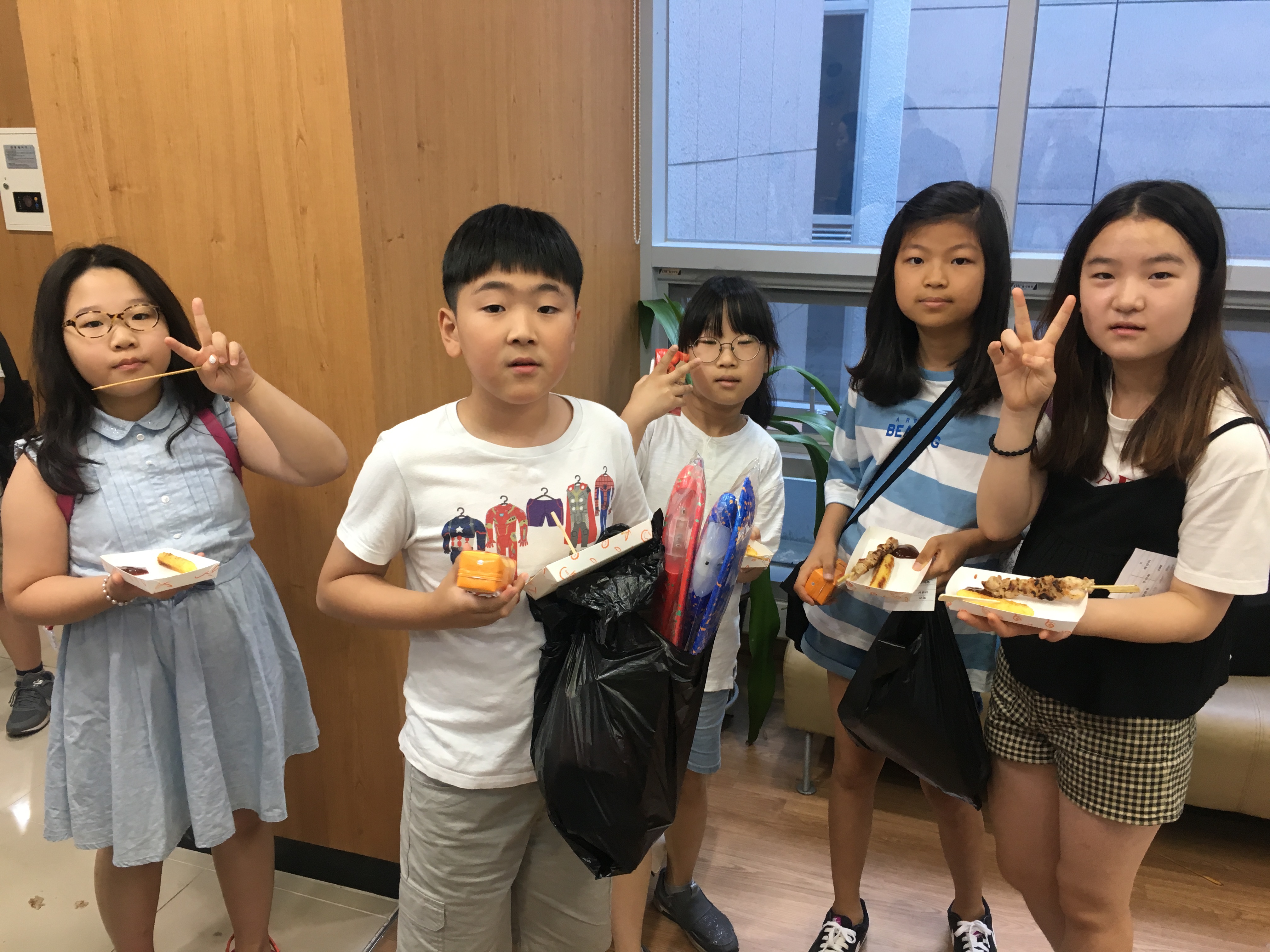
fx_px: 1064
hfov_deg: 61.7
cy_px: 476
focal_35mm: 29
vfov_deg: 48.2
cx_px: 635
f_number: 2.2
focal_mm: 4.15
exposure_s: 1/30
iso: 64
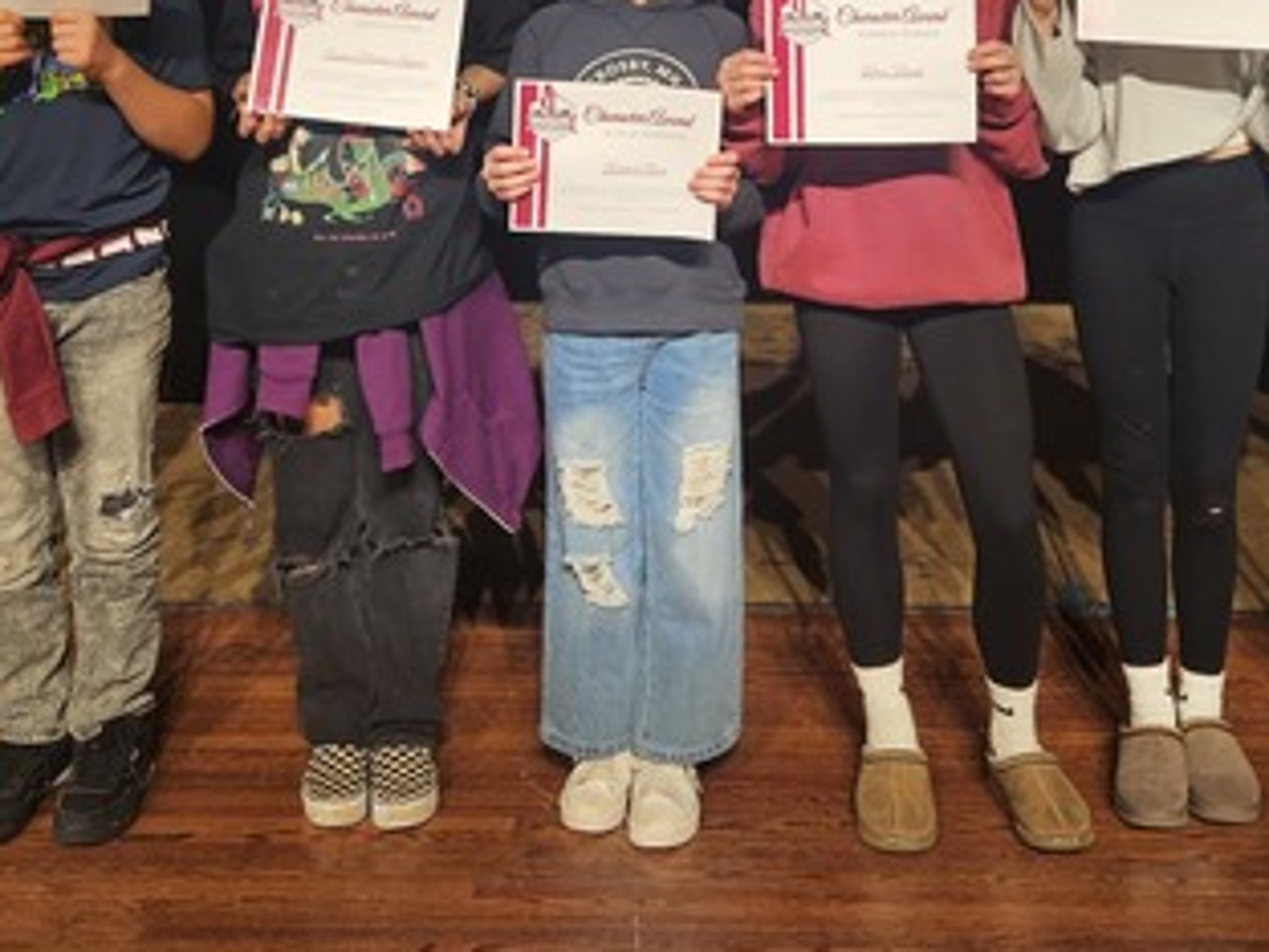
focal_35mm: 59
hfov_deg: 32.6
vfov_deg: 23.5
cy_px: -65
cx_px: 732
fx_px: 2163
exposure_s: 1/89.1
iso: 32
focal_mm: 5.4
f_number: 1.8
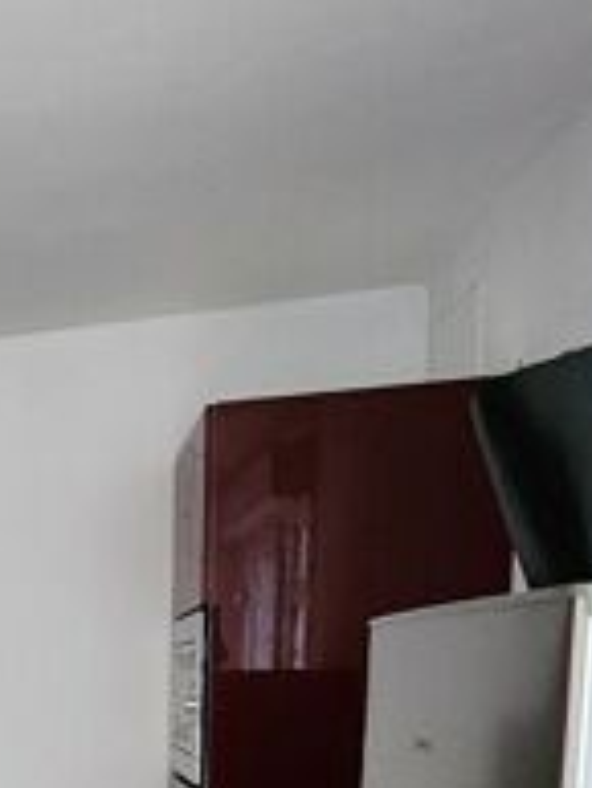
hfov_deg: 26.1
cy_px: 812
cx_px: -261
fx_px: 979
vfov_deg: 38.2
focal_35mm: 43
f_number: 2.2
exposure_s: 1/33.3
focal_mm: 2.2
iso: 800
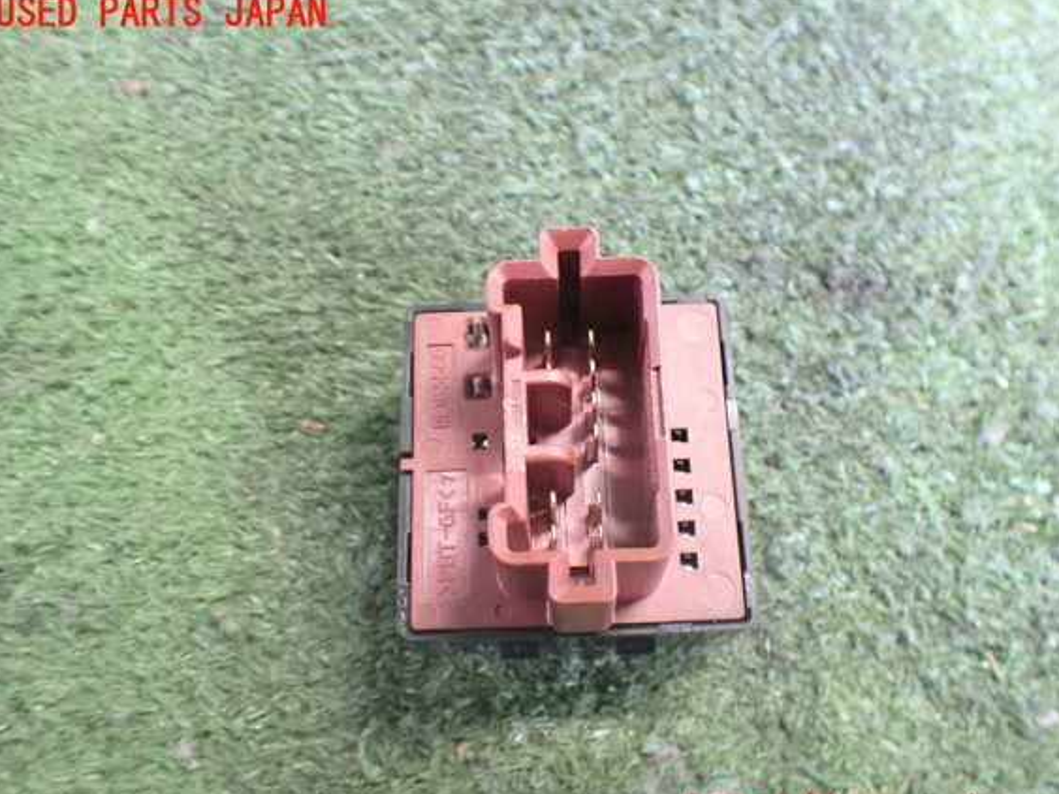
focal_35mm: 32
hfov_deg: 56.8
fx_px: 979
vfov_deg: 44.1
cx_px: 549
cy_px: 414
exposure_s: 1/30
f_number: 2.3
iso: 1250
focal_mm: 5.4
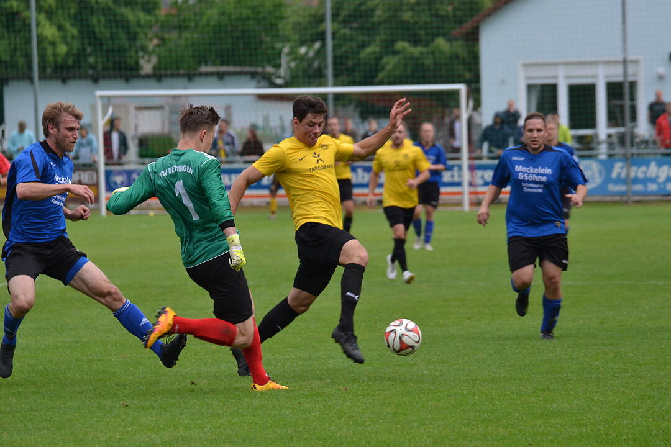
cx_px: 336
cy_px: 224
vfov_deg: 4.8
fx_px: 5312
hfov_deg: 7.2
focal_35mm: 285
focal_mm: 190
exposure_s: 1/500
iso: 640
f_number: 5.3
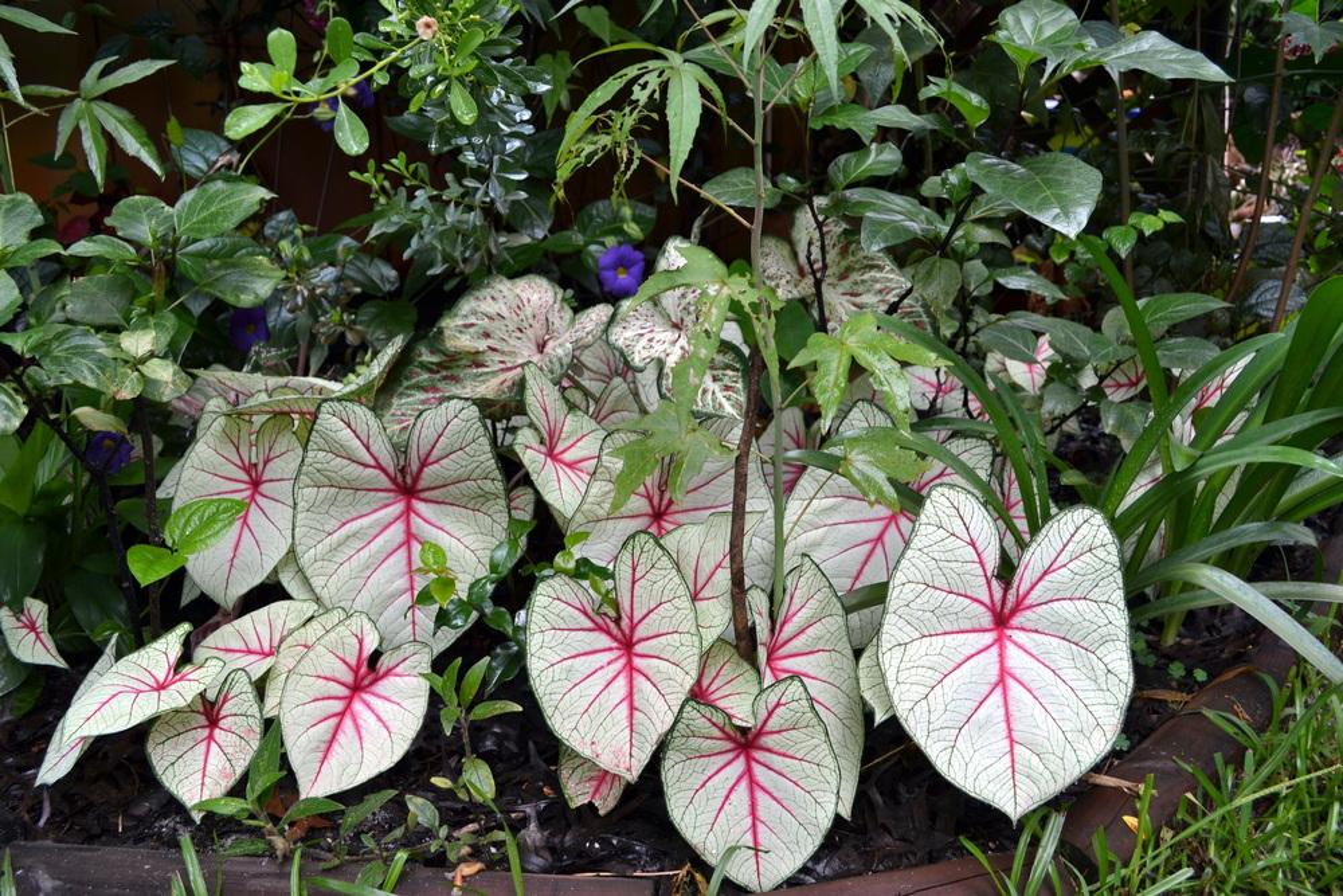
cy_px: 448
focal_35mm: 33
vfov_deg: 40.0
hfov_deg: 57.2
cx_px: 672
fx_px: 1231
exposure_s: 1/15
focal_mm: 22
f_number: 5.6
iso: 100
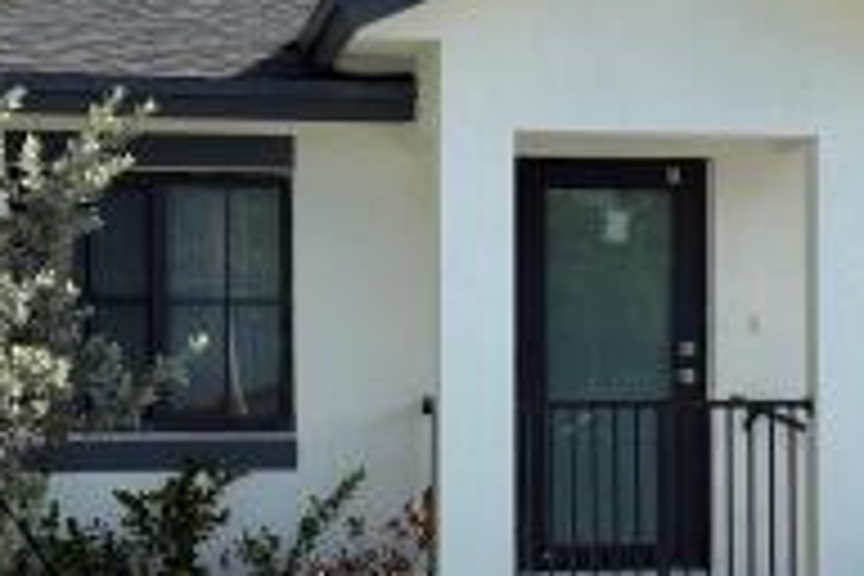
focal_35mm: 104
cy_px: 441
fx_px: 2496
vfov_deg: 13.1
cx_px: 585
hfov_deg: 19.6
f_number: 1.78
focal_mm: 6.76
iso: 100
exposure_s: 1/2976
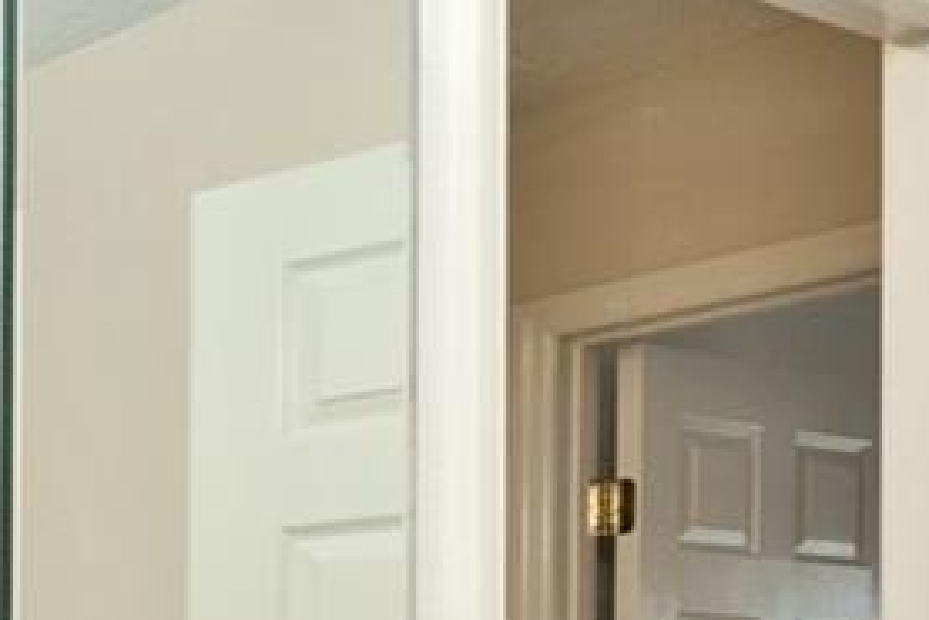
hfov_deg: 18.7
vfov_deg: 16.7
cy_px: 902
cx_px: -872
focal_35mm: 75
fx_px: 1936
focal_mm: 13
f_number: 6.3
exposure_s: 1/10
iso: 160
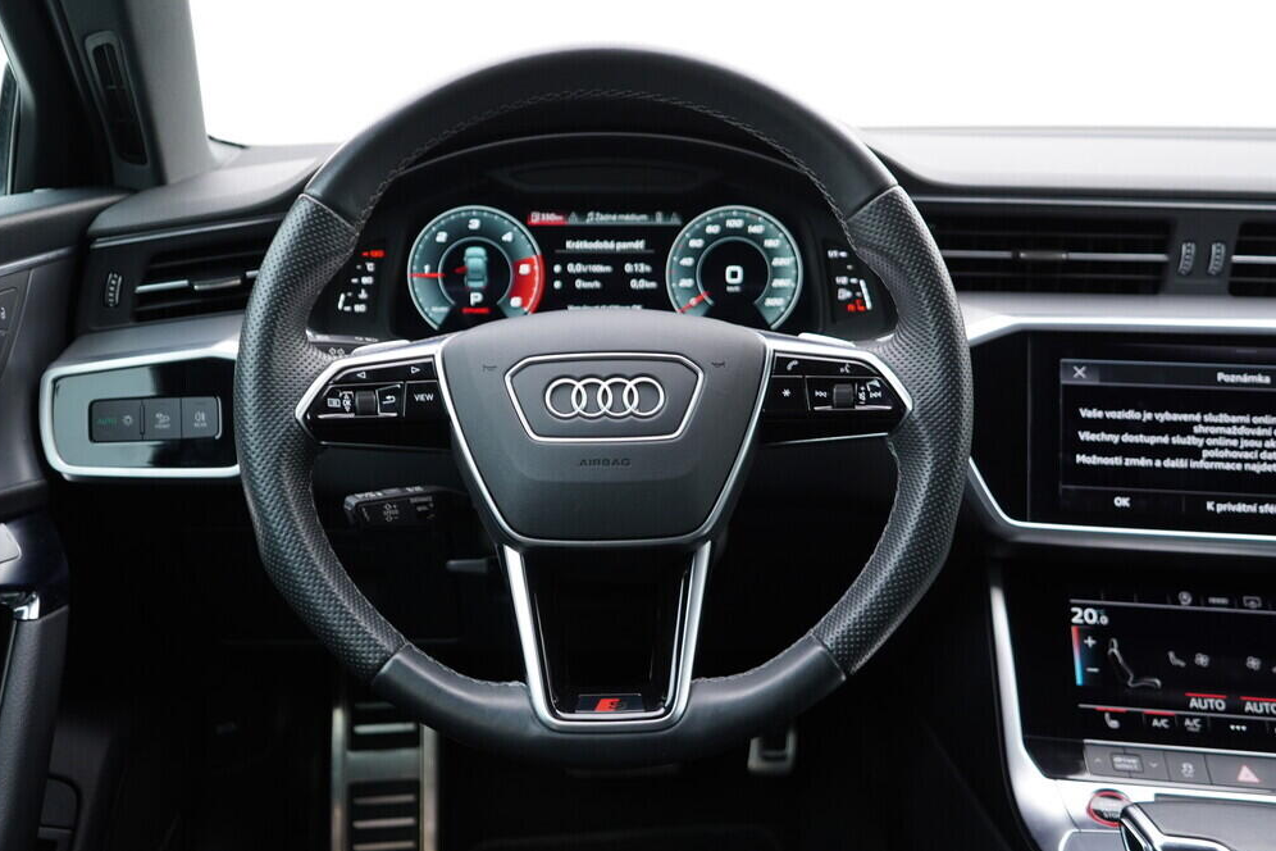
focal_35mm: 37
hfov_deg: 51.9
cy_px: 416
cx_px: 621
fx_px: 1311
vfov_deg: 35.9
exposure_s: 1/40
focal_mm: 24
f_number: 2.8
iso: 320
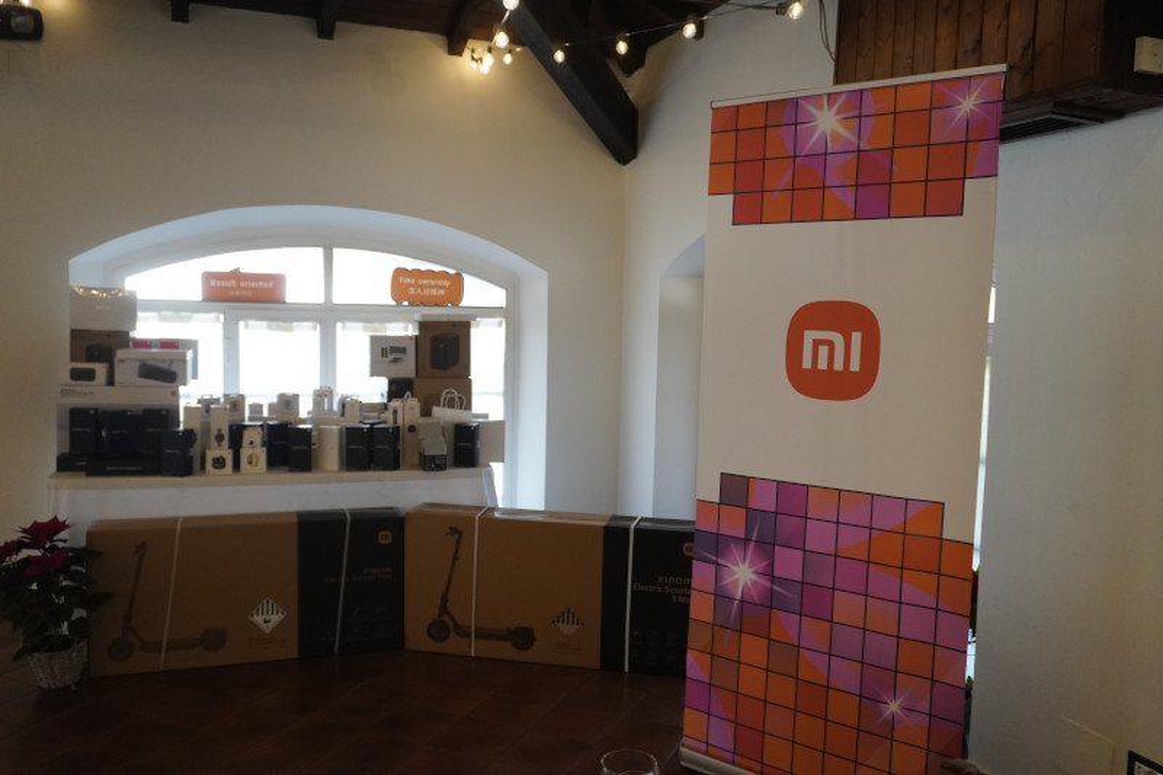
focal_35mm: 28
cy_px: 388
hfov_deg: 64.6
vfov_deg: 45.7
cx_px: 582
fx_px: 920
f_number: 4
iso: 2000
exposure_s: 1/160
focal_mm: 19
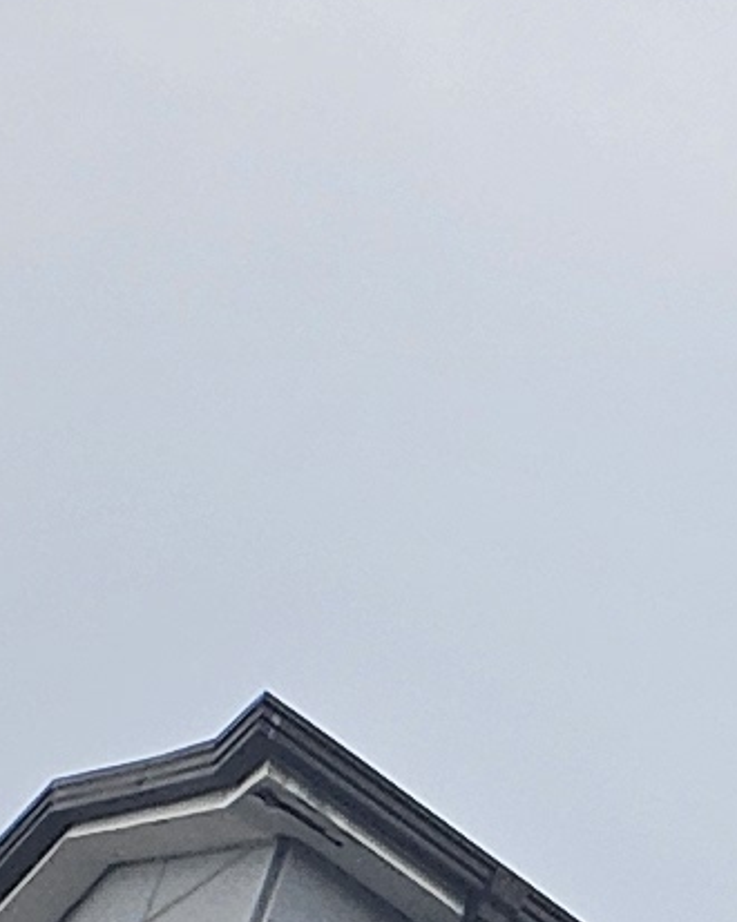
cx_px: 3145
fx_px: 6194
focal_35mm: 227
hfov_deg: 5.7
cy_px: 2029
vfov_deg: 8.0
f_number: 1.8
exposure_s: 1/392
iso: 50
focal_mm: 5
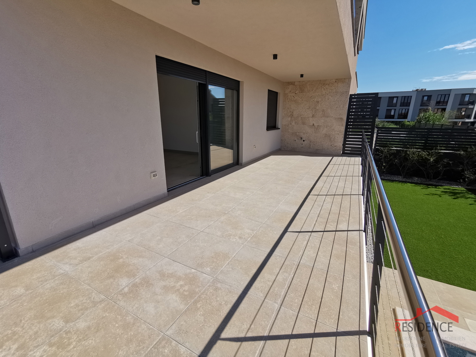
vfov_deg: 78.1
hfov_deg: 94.5
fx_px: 220
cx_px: 238
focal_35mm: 16
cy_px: 178
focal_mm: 2.35
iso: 50
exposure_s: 1/1613
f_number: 2.2
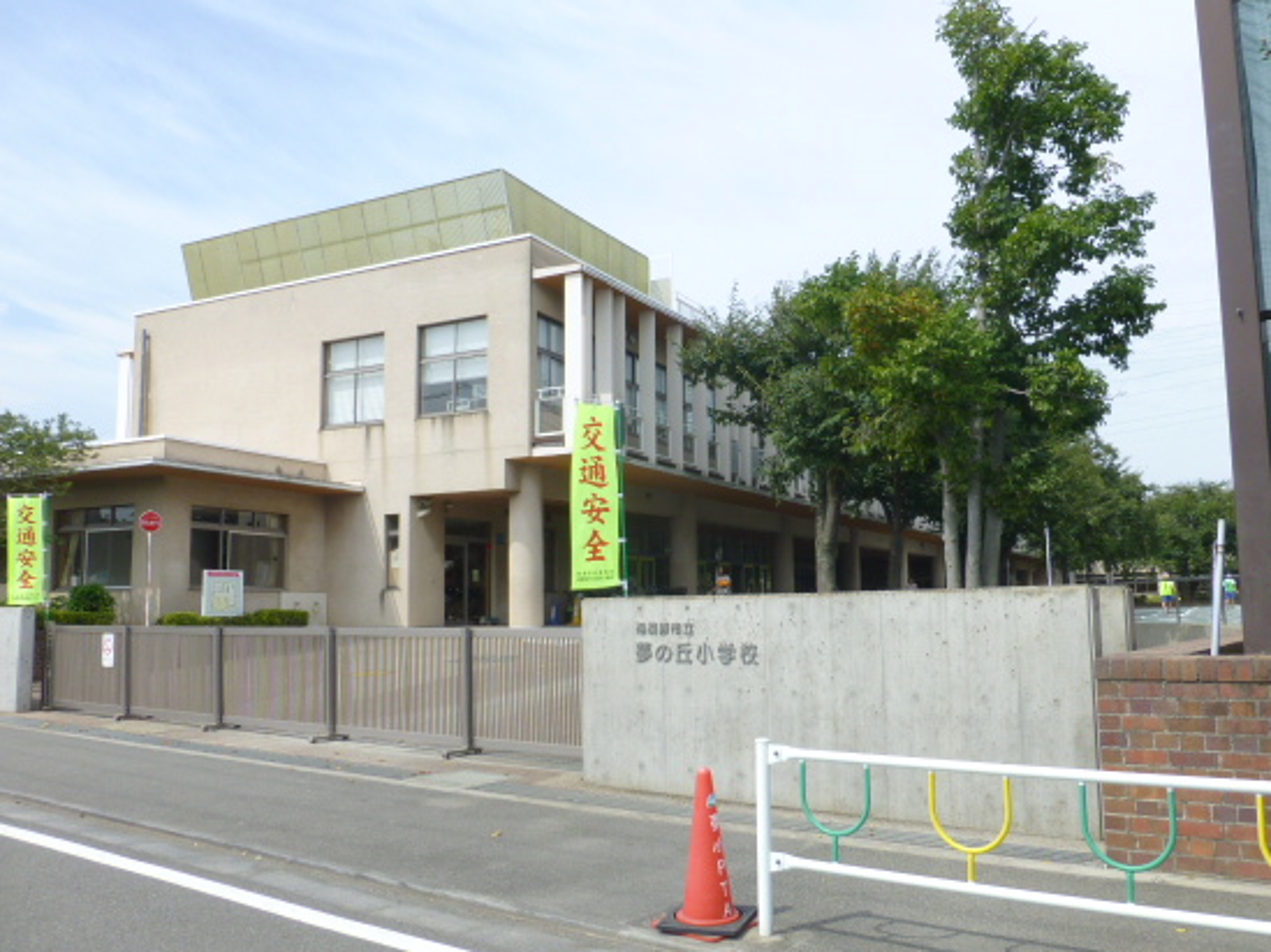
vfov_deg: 49.7
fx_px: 1027
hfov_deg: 63.4
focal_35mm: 28
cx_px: 667
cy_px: 493
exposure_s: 1/1000
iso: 100
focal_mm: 4.3
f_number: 3.3
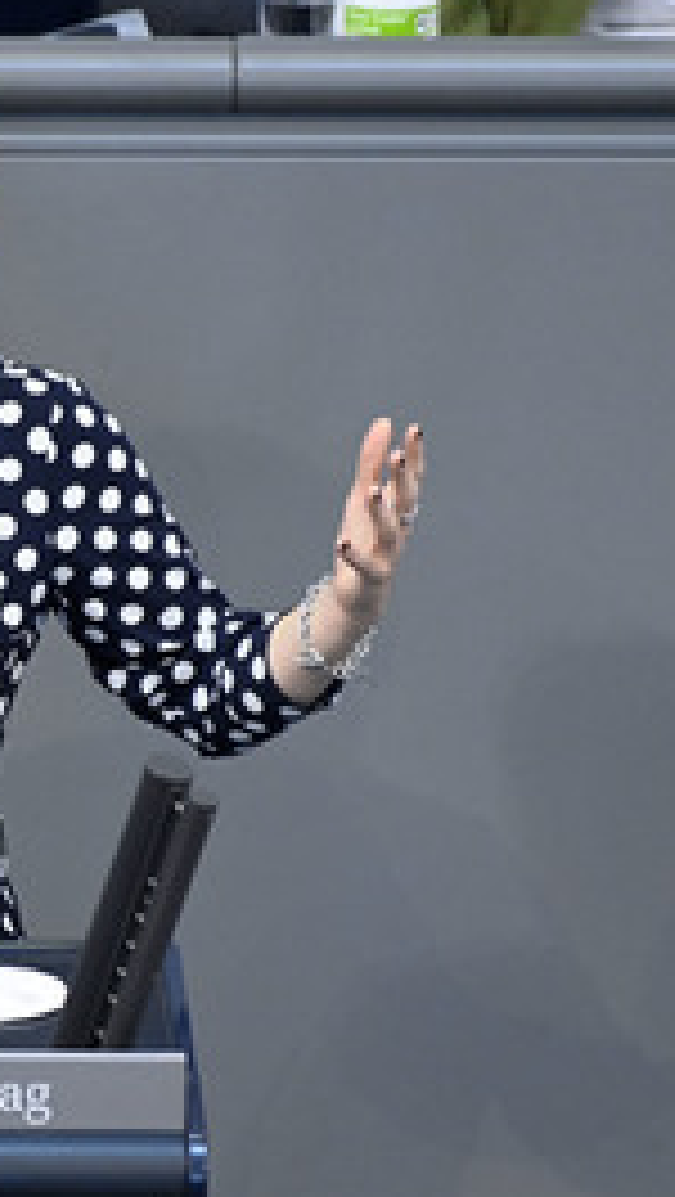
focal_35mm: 888
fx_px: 28202
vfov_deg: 2.4
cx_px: -277
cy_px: 572
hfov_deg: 1.4
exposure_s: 1/250
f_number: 5.6
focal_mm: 500
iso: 8000
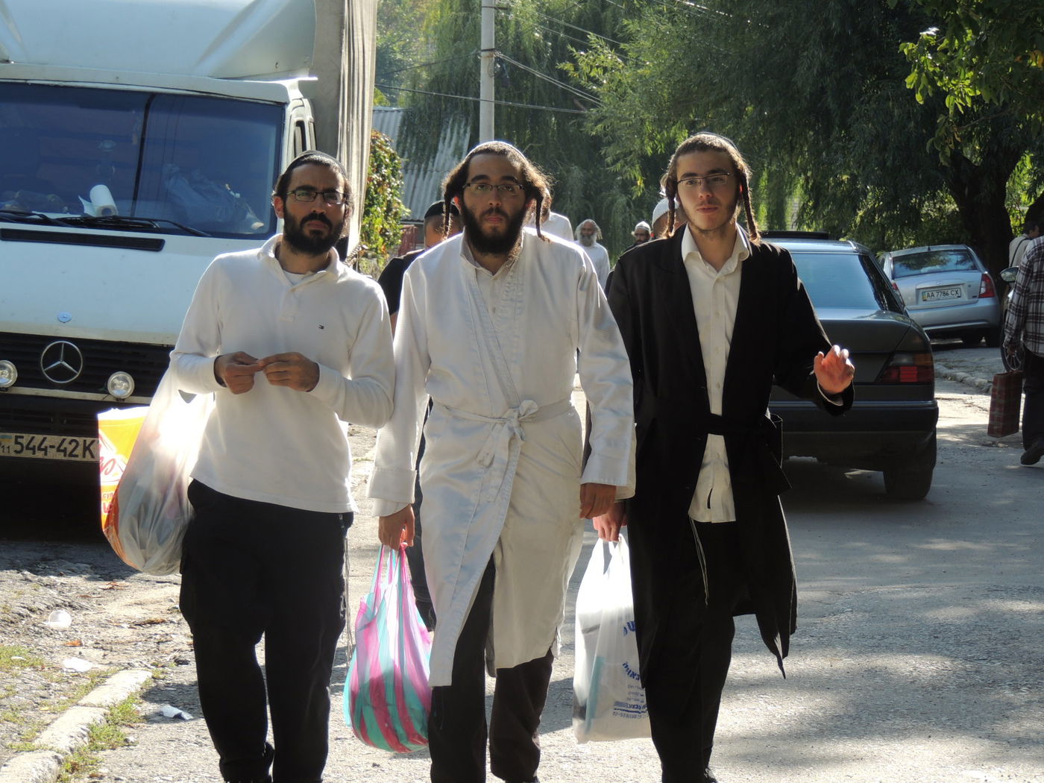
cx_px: 522
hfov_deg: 14.6
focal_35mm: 135
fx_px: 4072
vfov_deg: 11.0
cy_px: 392
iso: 100
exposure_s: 1/200
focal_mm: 24
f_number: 4.3
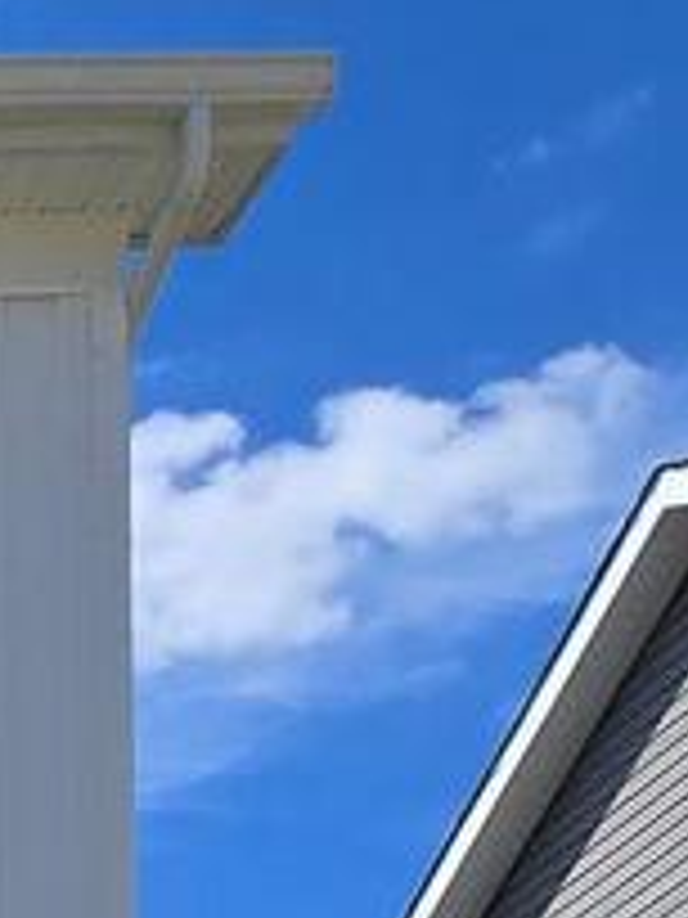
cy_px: 2214
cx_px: -1106
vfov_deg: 13.9
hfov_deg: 11.6
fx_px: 2597
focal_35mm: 98
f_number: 2.2
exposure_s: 1/2271
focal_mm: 2.2
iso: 50
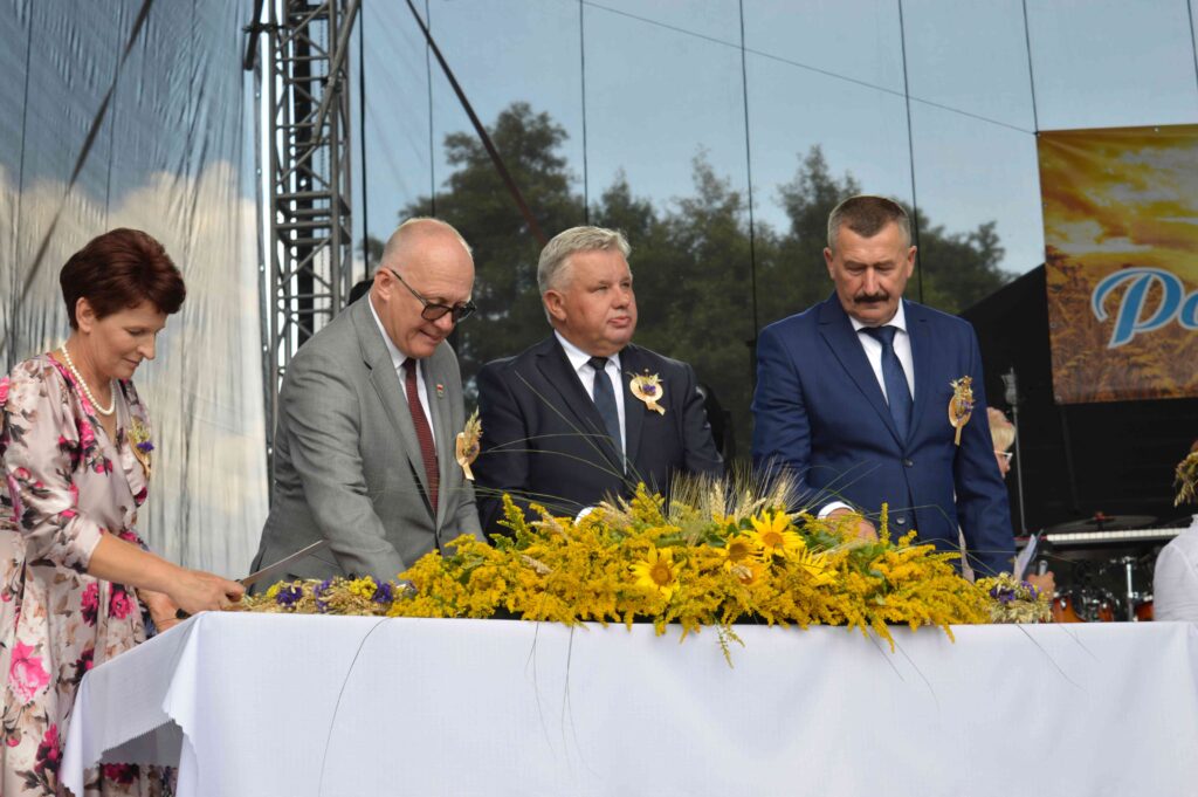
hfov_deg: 28.1
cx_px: 599
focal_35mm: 72
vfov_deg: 18.9
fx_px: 2394
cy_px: 398
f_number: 5.6
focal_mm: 48
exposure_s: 1/125
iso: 125
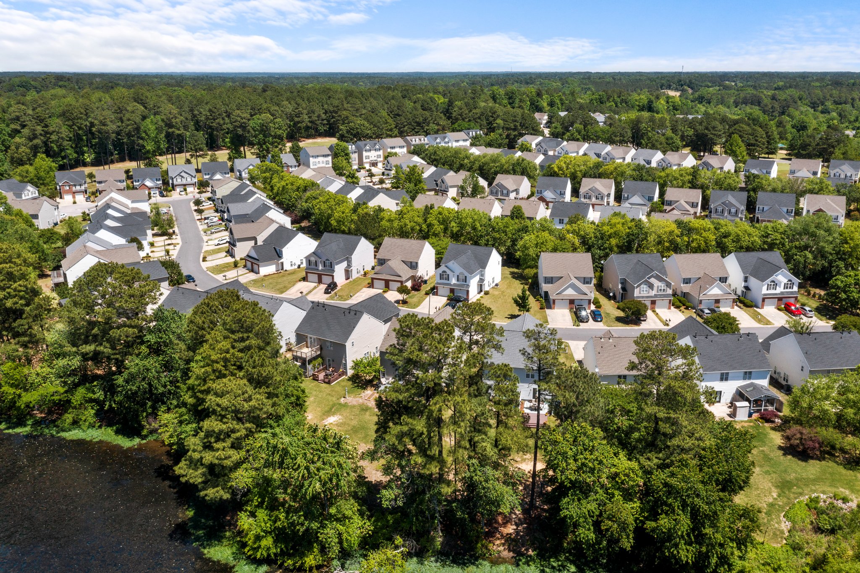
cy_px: 286
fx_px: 669
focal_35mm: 28
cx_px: 430
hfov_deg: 65.5
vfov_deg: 46.4
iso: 100
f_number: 8
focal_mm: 10.26
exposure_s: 1/320
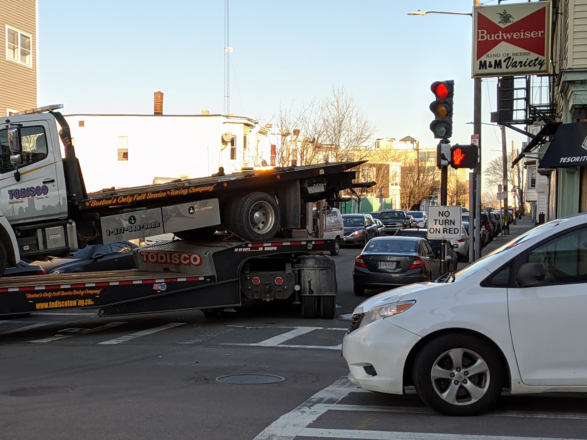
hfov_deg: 32.7
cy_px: 255
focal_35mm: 58
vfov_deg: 25.2
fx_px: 984
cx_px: 158
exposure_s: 1/939
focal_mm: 4.44
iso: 54
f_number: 1.8
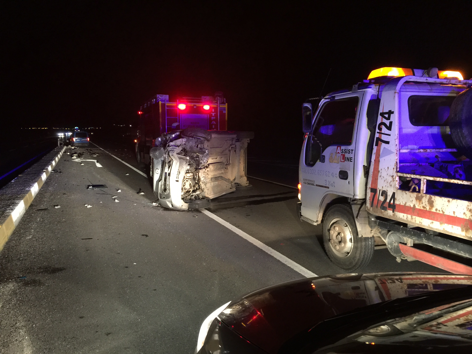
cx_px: 236
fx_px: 395
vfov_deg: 48.2
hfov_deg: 61.7
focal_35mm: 29
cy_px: 177
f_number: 2.2
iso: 80
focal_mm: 4.15
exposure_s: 1/4
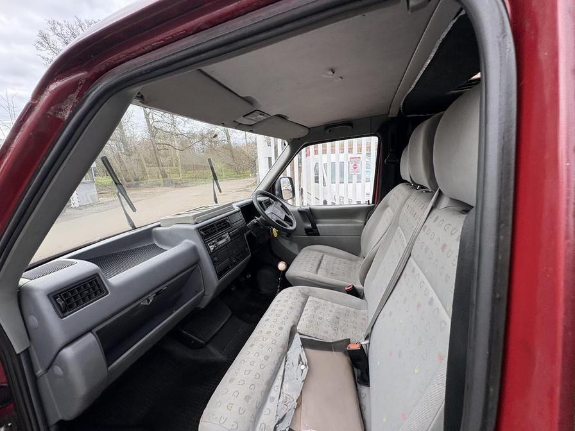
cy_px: 216
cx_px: 288
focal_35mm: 14
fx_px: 233
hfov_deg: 102.1
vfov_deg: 85.7
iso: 50
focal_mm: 2.22
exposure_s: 1/226
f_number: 2.2
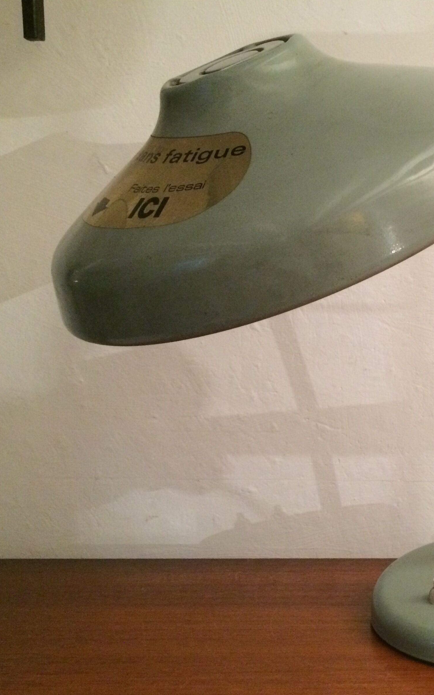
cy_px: 353
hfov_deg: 29.3
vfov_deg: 47.2
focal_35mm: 42
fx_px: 795
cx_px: 388
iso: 320
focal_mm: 4.15
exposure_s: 1/25
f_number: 2.2
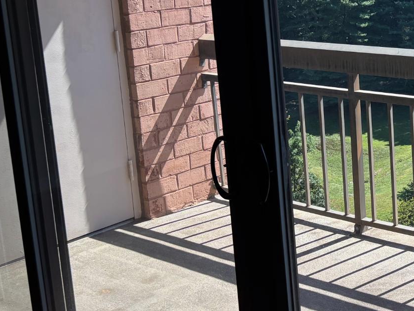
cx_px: 508
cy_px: 56
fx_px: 765
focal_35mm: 64
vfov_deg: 22.6
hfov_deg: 26.6
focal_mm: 5.96
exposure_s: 1/716
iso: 50
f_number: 1.6
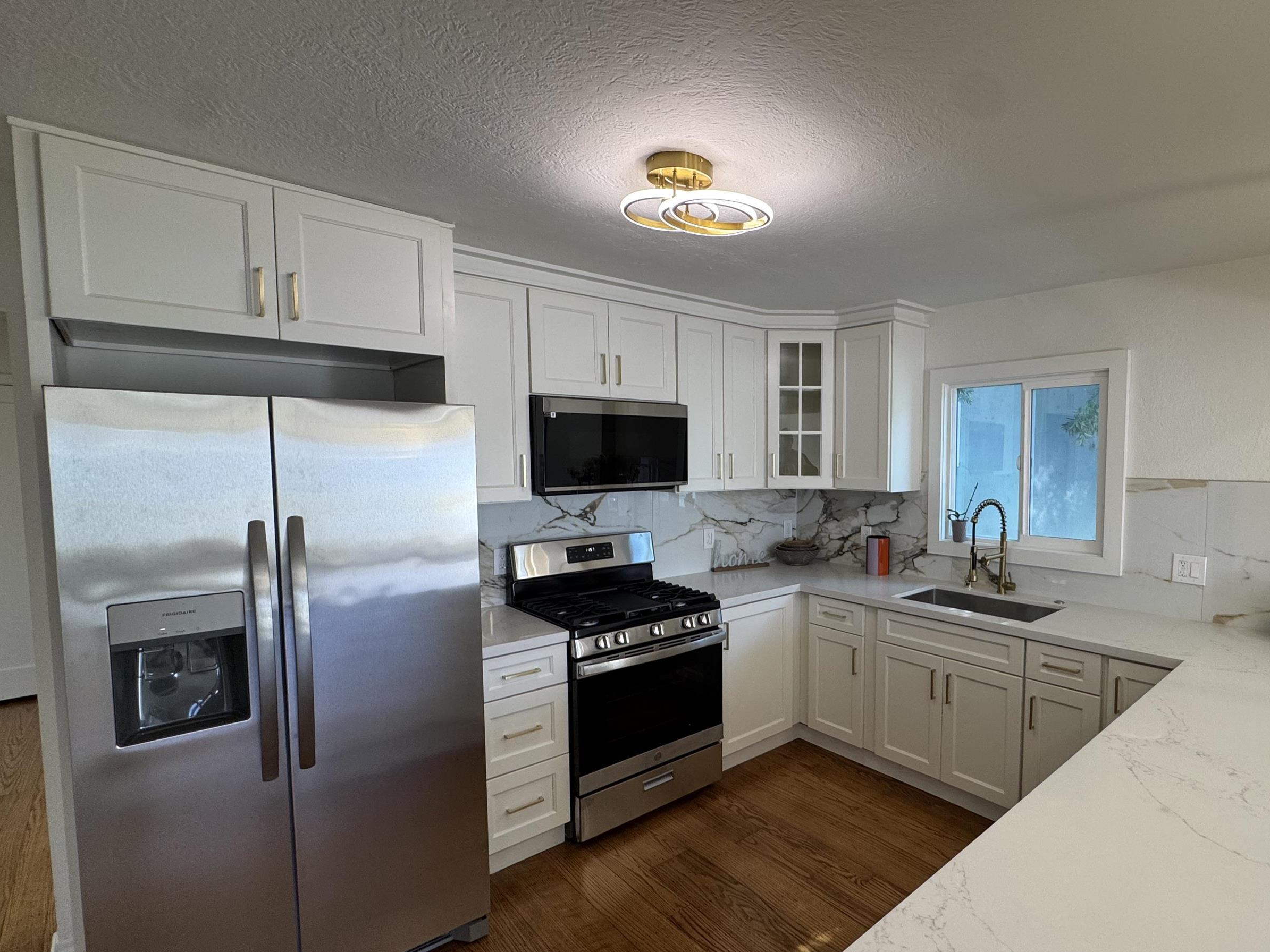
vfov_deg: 71.6
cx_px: 788
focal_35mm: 18
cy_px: 500
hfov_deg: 86.2
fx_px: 660
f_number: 2.2
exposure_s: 1/120
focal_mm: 2.22
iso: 125
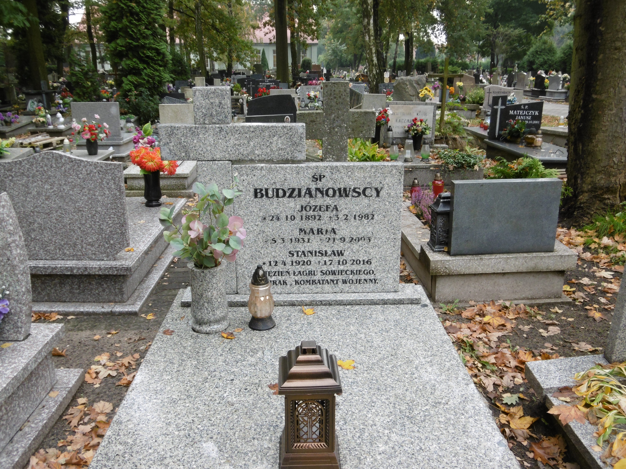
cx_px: 313
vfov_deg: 44.2
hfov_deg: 56.8
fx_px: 579
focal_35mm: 32
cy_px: 234
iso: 100
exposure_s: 1/125
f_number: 3.5
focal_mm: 5.8
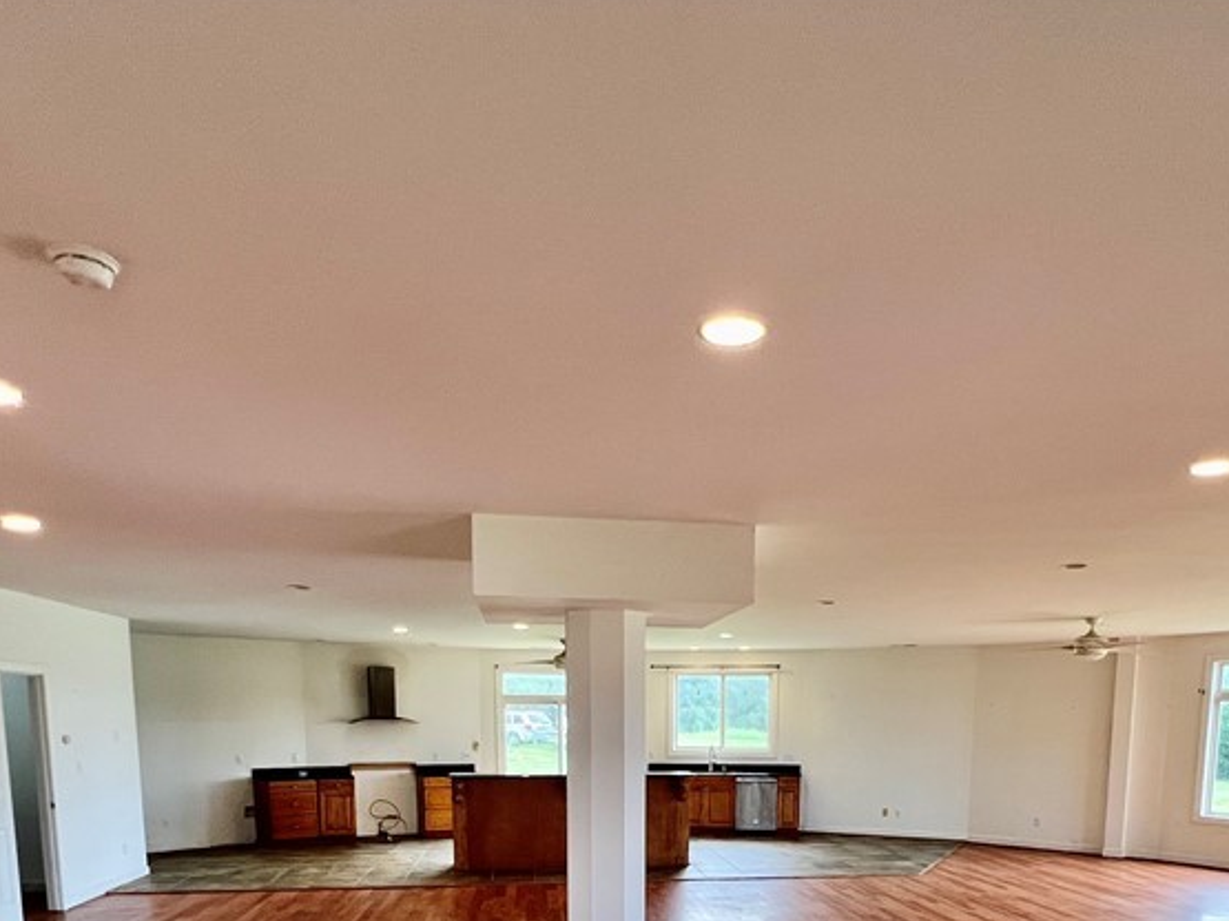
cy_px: 839
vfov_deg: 50.1
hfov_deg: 71.5
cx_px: 671
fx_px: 852
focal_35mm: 24
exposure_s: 1/120
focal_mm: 1.57
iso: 250
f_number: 1.8
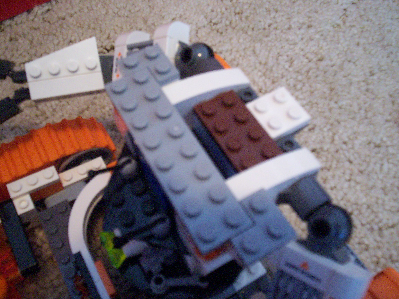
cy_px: 150
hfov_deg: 51.4
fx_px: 415
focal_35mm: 36
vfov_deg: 39.7
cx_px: 200
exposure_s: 1/8
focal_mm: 5.9
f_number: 4.5
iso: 400
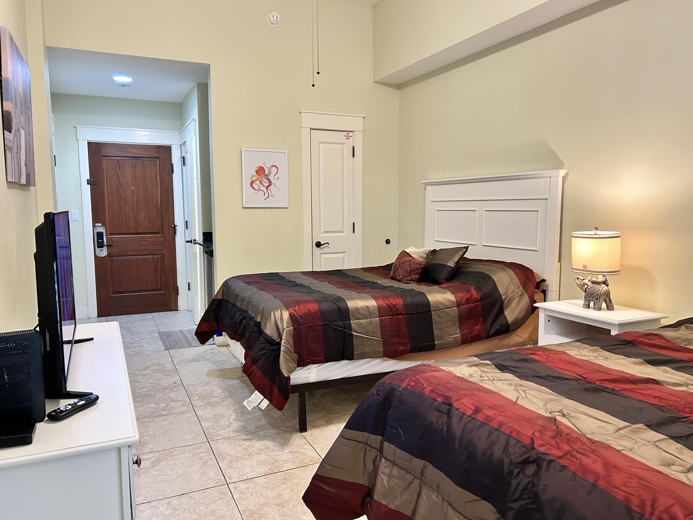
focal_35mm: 26
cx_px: 346
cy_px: 260
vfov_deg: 53.1
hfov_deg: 67.3
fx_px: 521
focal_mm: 5.7
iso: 200
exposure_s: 1/60
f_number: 1.5
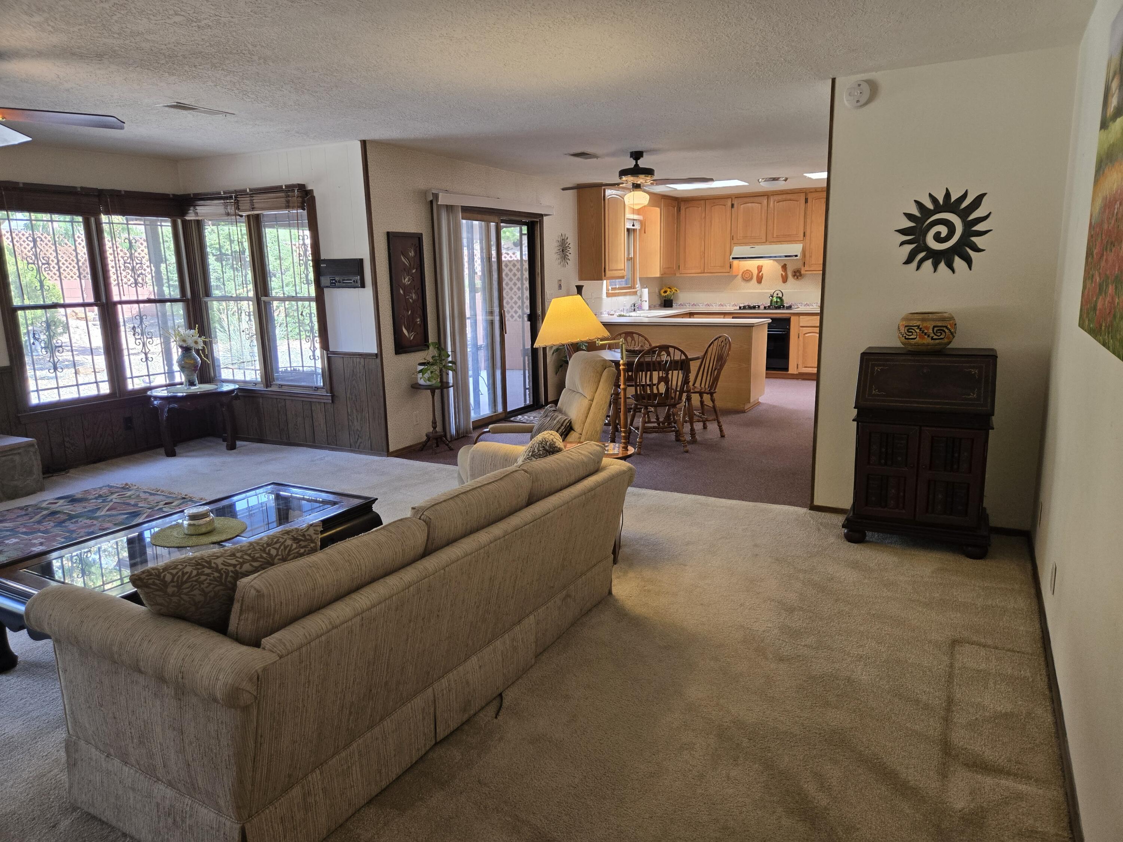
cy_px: 421
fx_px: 746
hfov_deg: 73.9
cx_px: 562
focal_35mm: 23
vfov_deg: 58.9
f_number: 1.8
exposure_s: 1/120
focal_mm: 5.4
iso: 160
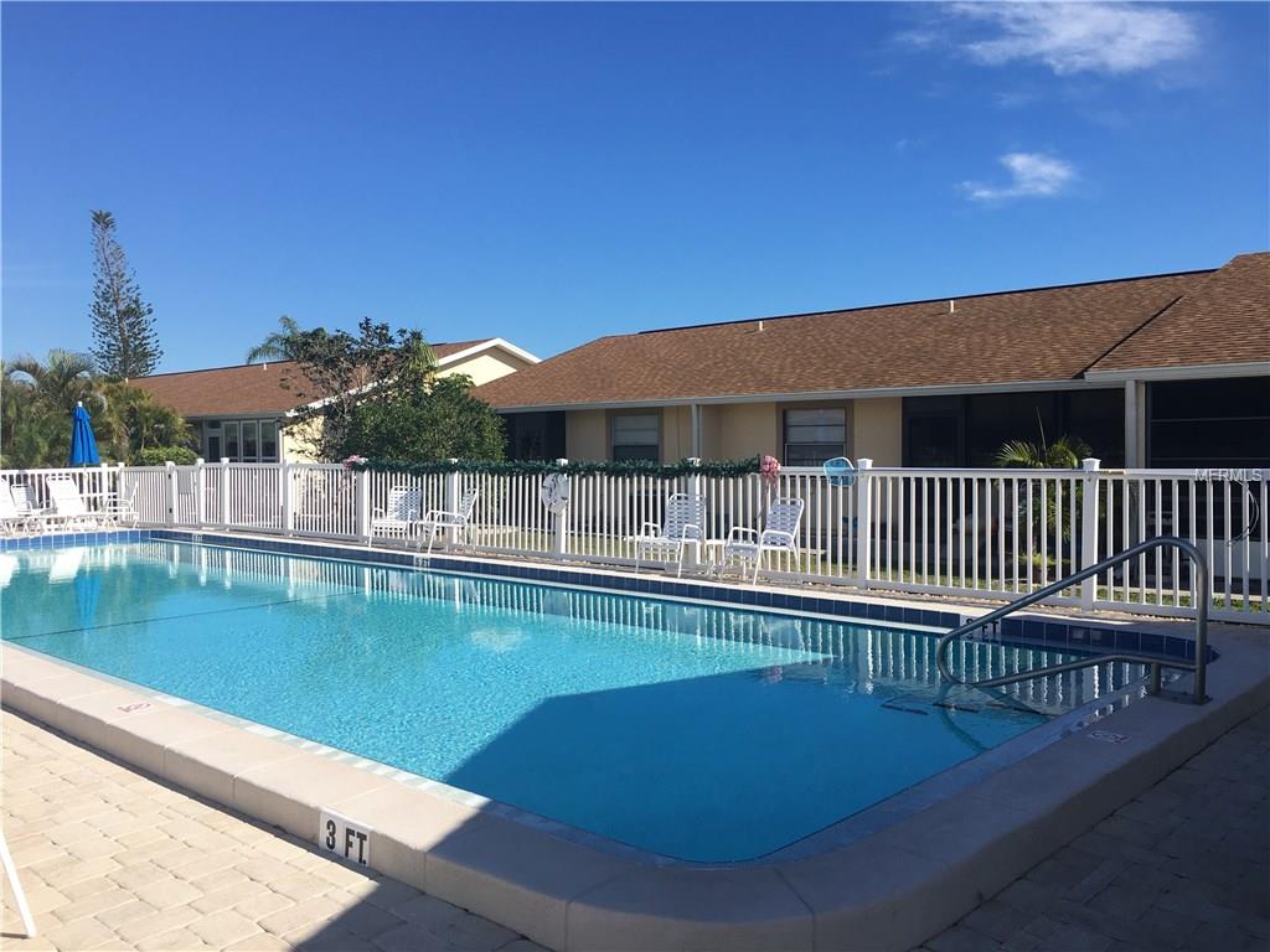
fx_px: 1064
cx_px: 635
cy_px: 476
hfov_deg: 61.7
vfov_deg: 48.2
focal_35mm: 29
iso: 25
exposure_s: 1/1399
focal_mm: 4.15
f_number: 2.2
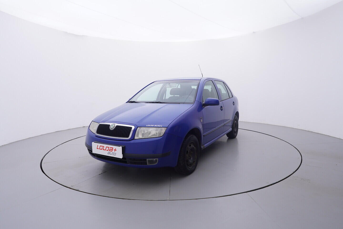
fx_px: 214
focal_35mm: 22
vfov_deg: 56.2
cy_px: 114
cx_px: 172
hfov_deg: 77.3
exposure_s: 1/80
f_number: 5
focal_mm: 15
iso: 200
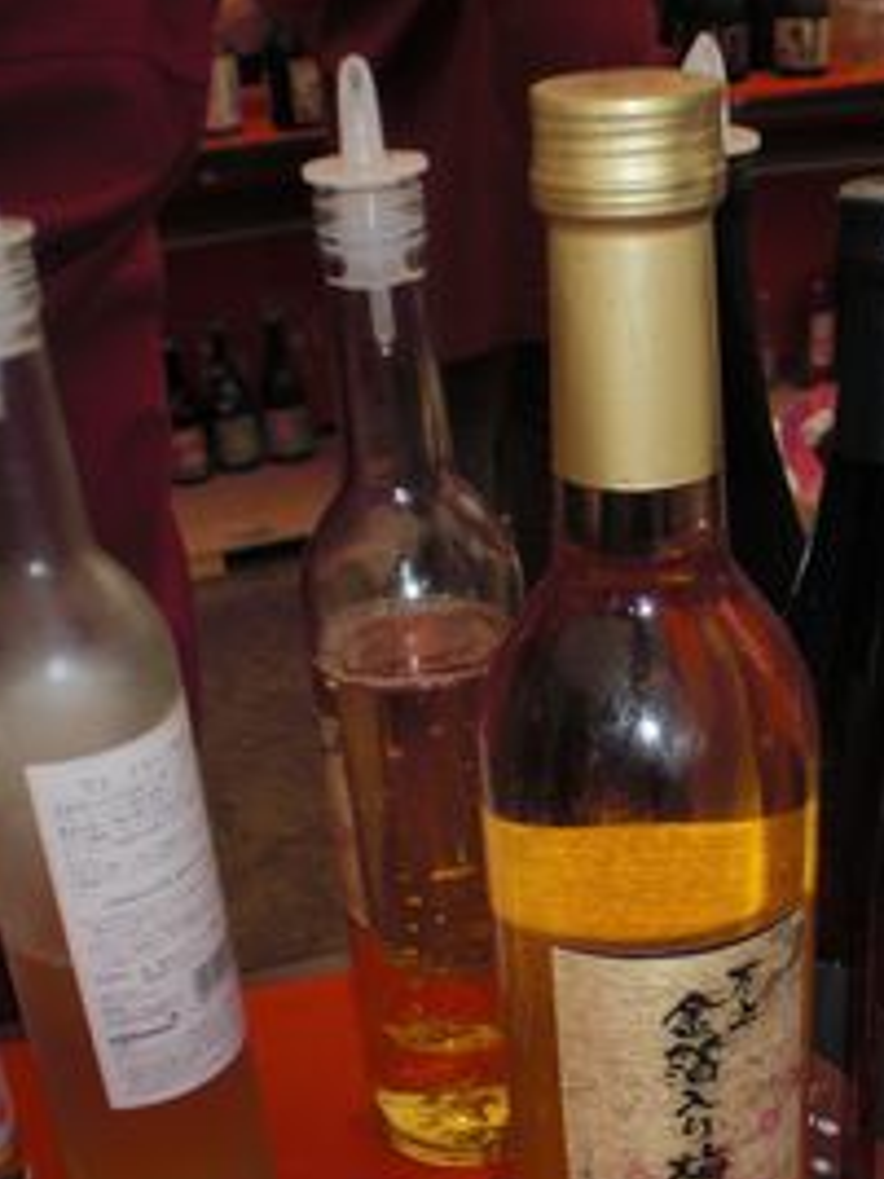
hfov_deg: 29.5
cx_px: 565
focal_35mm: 49
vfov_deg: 38.6
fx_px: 1668
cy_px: 741
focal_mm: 6.3
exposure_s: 1/100
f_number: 5.6
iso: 64
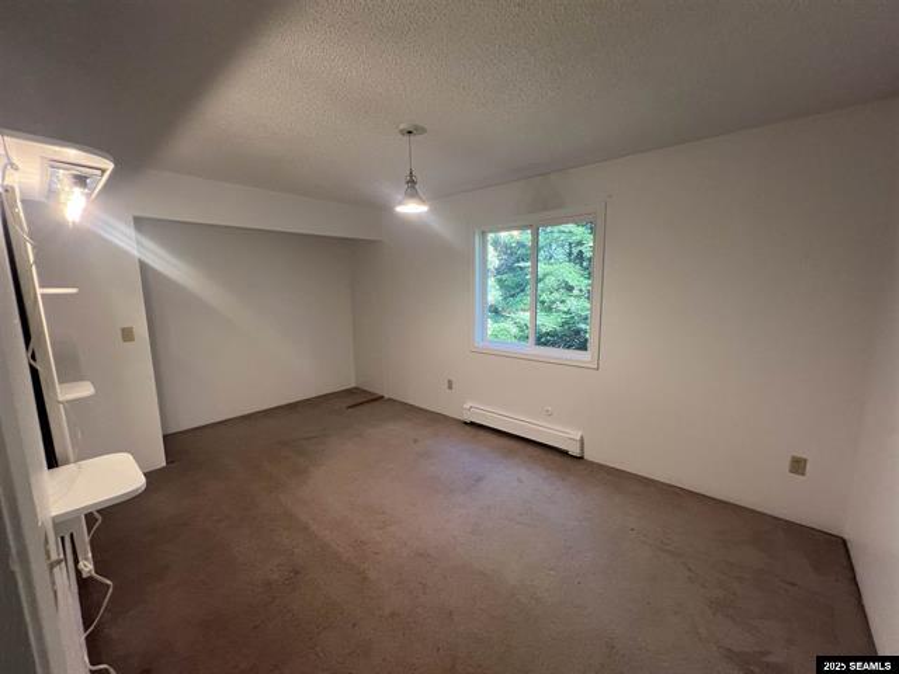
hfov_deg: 106.2
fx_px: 338
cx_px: 450
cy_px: 337
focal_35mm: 13
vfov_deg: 89.9
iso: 125
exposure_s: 1/60
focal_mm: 1.57
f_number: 1.8
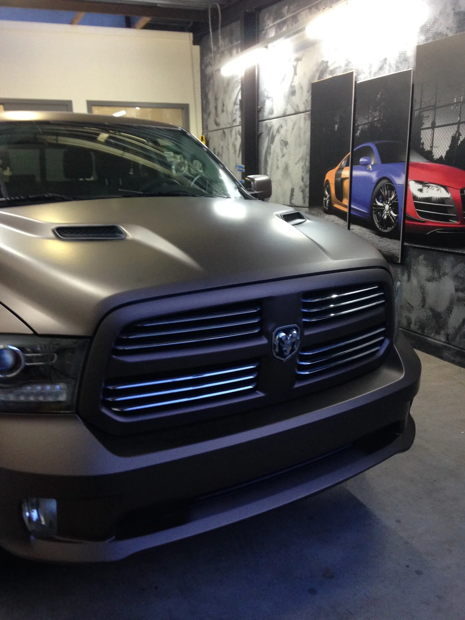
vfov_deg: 55.4
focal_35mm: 33
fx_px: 591
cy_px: 310
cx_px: 232
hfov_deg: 42.9
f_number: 2.4
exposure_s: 1/20
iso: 200
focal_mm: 4.12
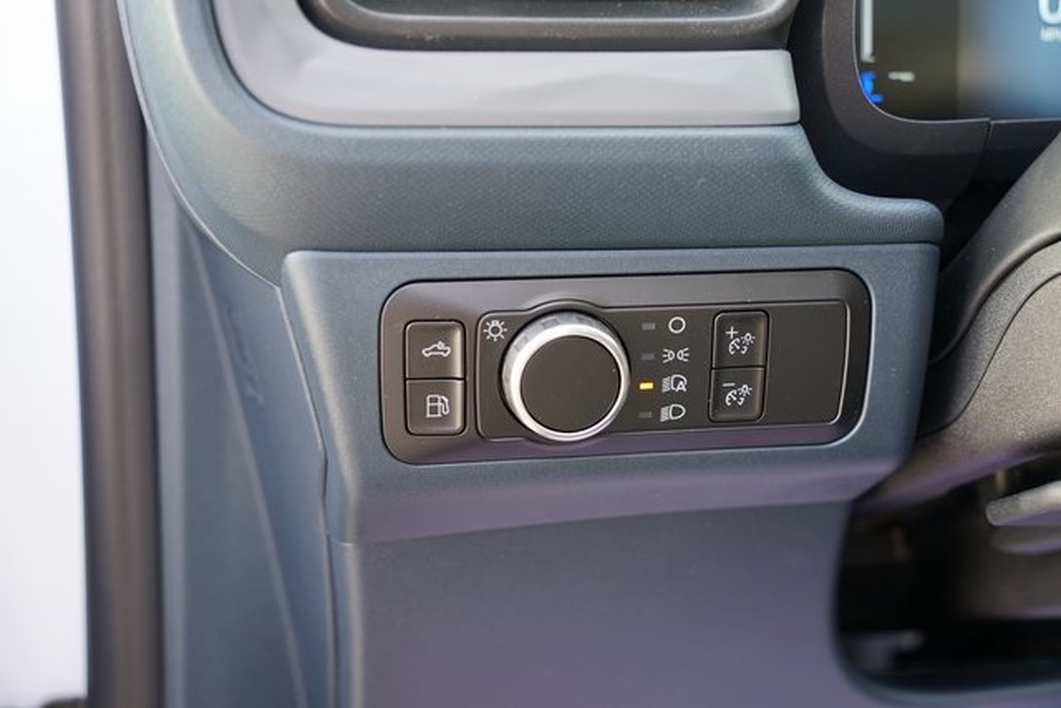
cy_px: 354
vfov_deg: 31.2
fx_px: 1268
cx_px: 530
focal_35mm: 43
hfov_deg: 45.4
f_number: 4
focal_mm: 43
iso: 500
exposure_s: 1/60
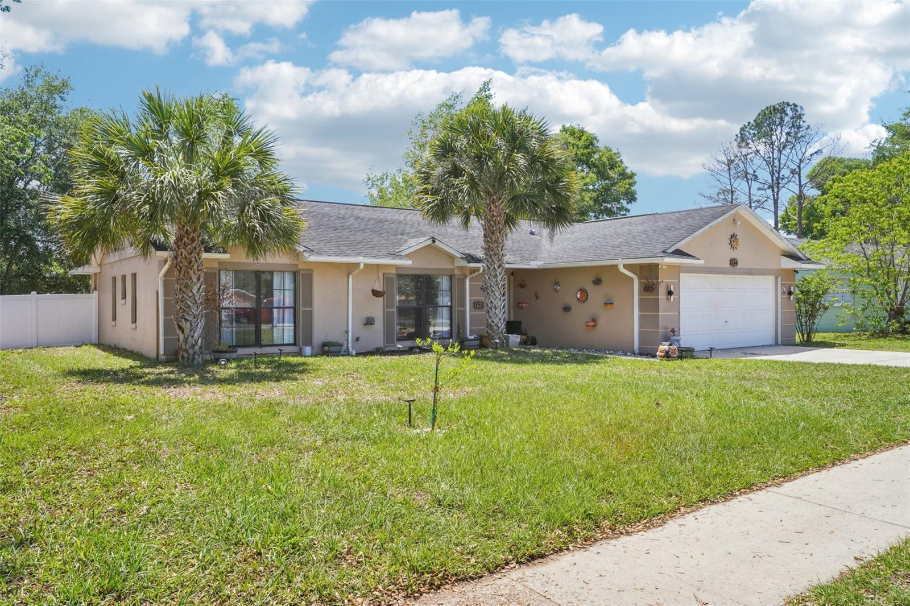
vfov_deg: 47.9
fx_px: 682
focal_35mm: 27
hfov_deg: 67.4
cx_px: 455
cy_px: 303
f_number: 20
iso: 125
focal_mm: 27
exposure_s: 1/30
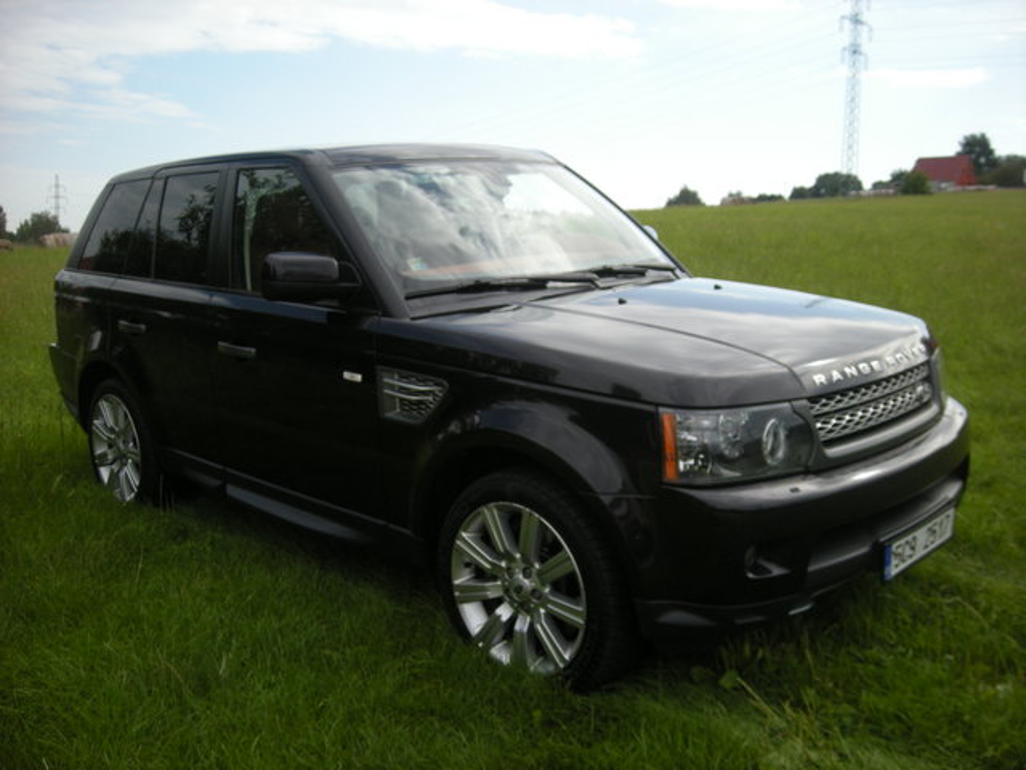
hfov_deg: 52.6
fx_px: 1037
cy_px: 385
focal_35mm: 35
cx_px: 513
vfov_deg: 40.7
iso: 64
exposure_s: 1/654
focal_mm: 5.7
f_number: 2.8
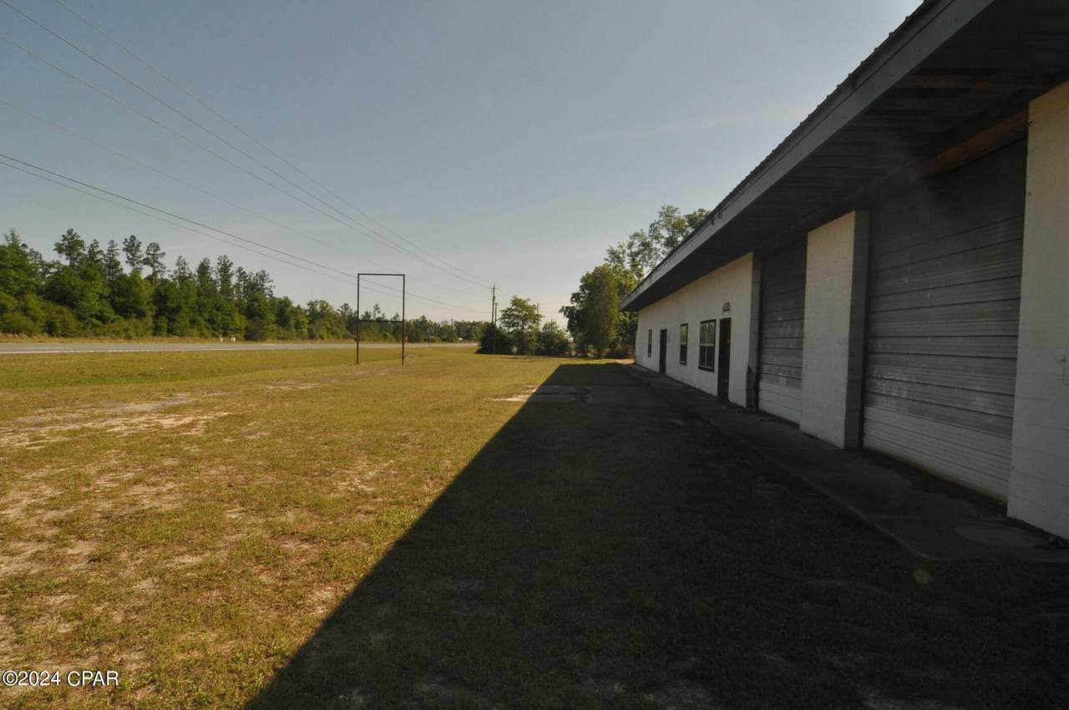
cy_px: 355
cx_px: 534
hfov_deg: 90.1
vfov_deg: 67.2
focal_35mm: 18
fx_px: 534
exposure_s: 1/320
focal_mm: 12
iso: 800
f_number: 14
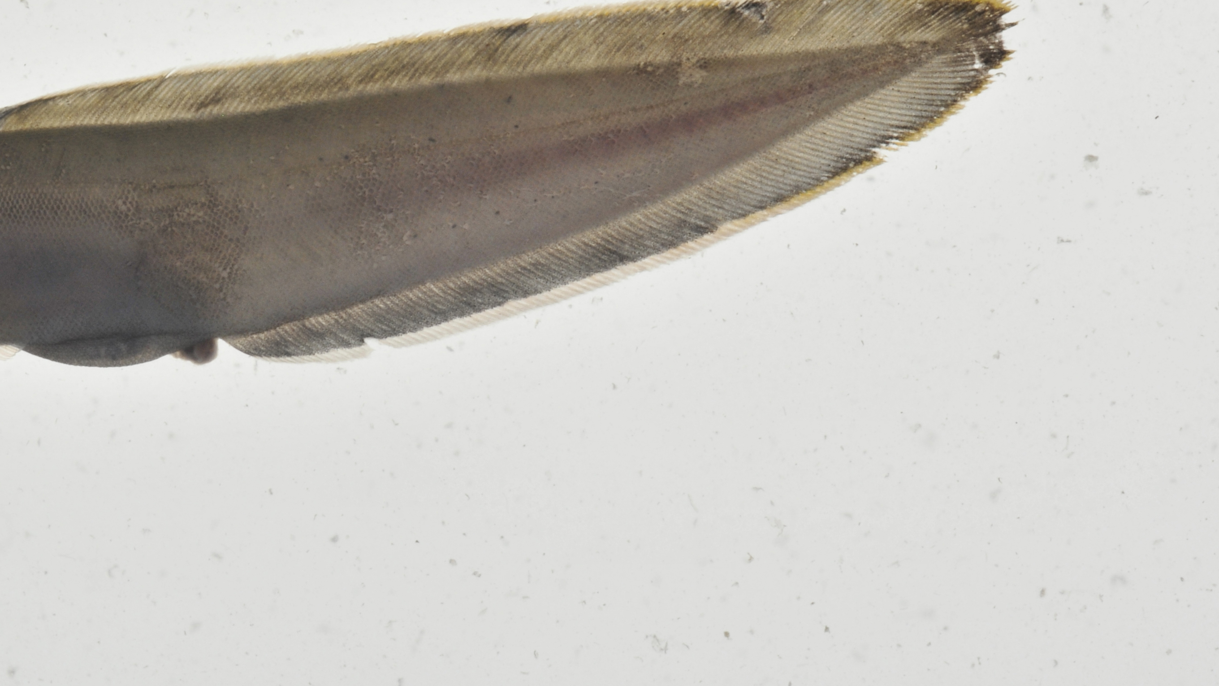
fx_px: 8398
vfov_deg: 4.7
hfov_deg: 8.3
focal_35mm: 260
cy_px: 263
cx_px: 361
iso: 200
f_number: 25
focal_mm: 105
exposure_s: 1/60
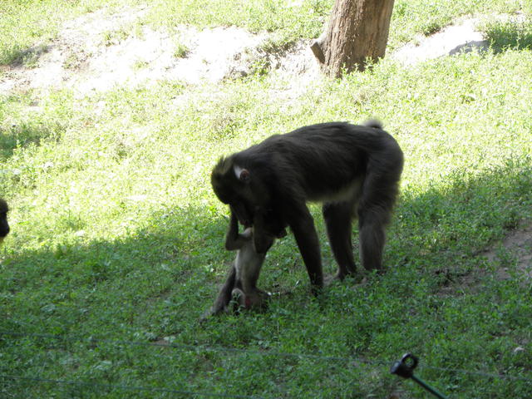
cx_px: 266
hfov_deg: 8.7
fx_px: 3504
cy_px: 200
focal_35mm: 228
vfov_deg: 6.5
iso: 125
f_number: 4.5
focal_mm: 40.64
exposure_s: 1/100
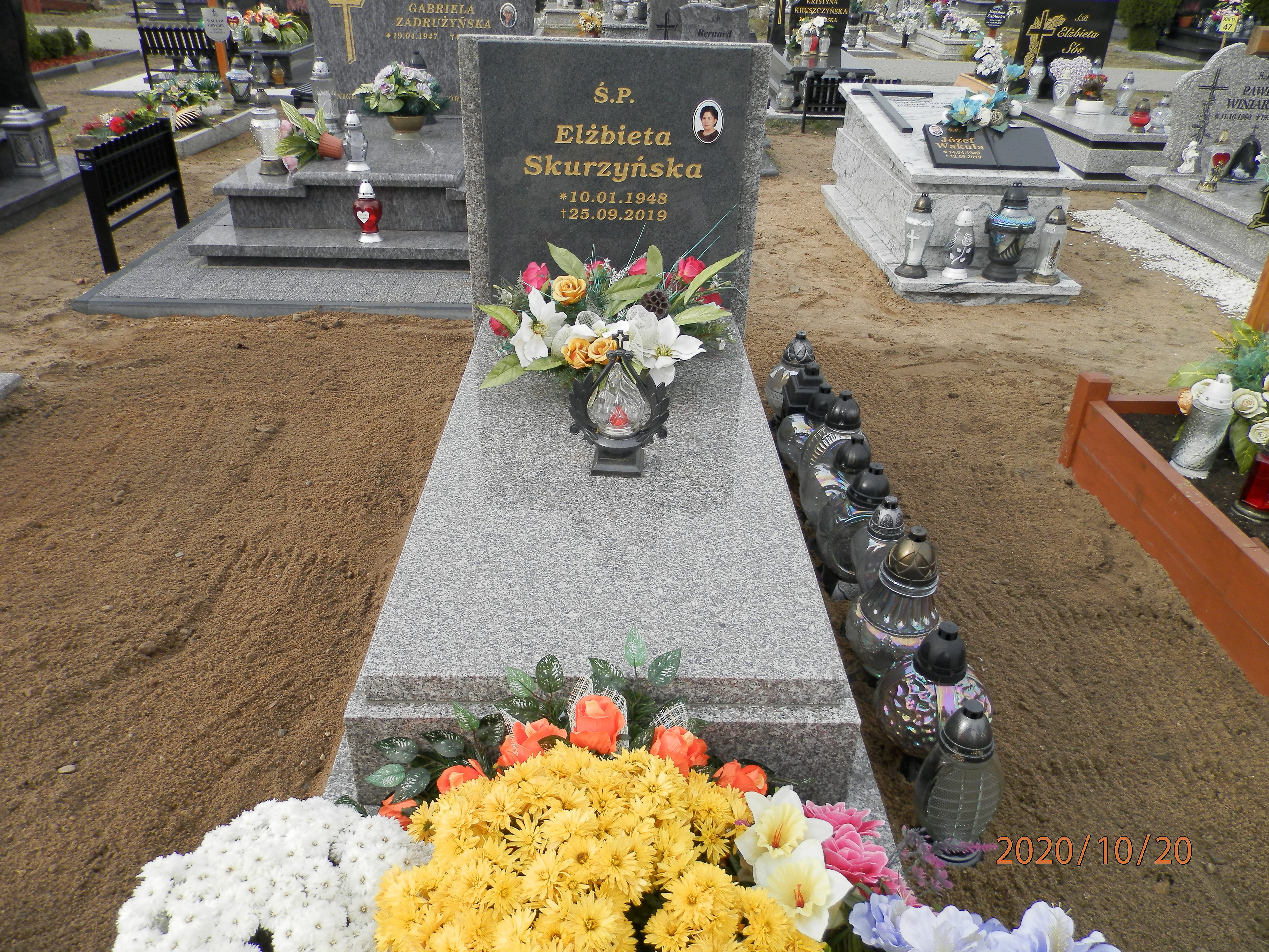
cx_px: 634
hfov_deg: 69.4
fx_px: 916
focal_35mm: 25
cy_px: 476
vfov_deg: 54.9
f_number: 3.1
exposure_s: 1/500
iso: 80
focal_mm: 4.5
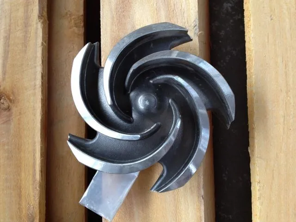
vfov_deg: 40.7
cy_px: 111
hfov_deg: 52.6
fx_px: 299
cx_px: 148
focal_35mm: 35
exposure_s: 1/20
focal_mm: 4.28
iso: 64
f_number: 2.4
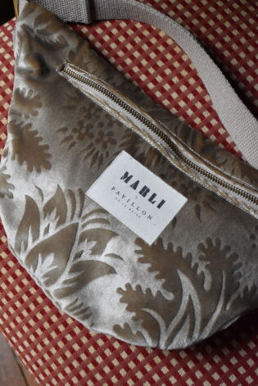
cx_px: 129
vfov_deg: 29.8
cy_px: 193
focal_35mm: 68
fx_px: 724
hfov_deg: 20.2
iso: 4500
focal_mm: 45
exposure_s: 1/60
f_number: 4.5
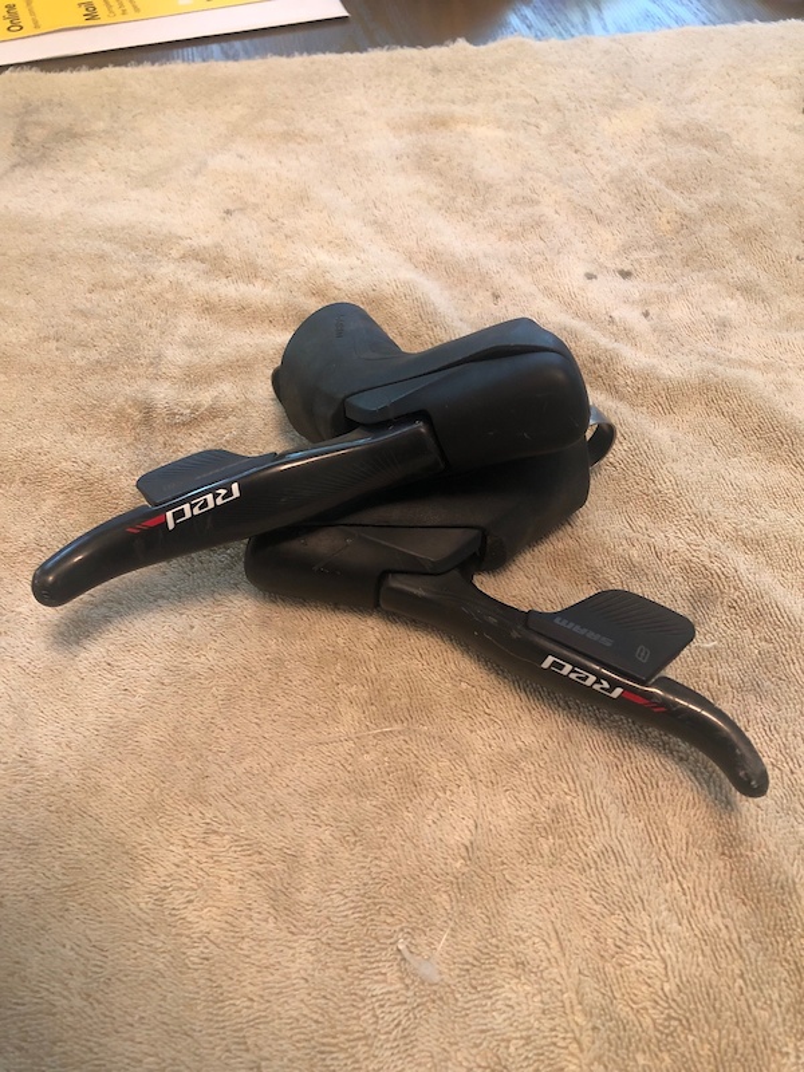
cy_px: 536
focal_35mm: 28
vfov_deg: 63.4
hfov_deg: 49.7
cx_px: 402
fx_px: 867
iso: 64
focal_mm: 3.99
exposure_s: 1/15
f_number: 1.8
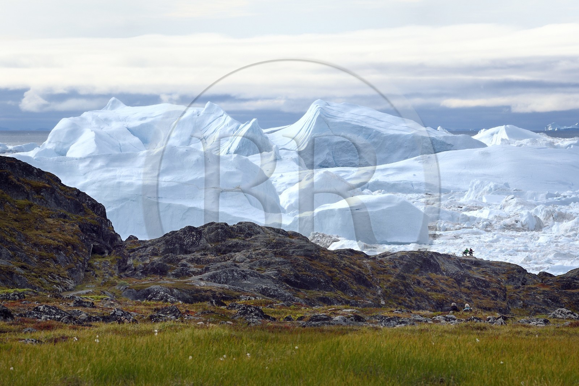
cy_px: 193
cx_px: 290
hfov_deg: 10.3
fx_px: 3216
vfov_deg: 6.9
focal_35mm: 200
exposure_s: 1/320
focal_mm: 200
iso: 400
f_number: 14
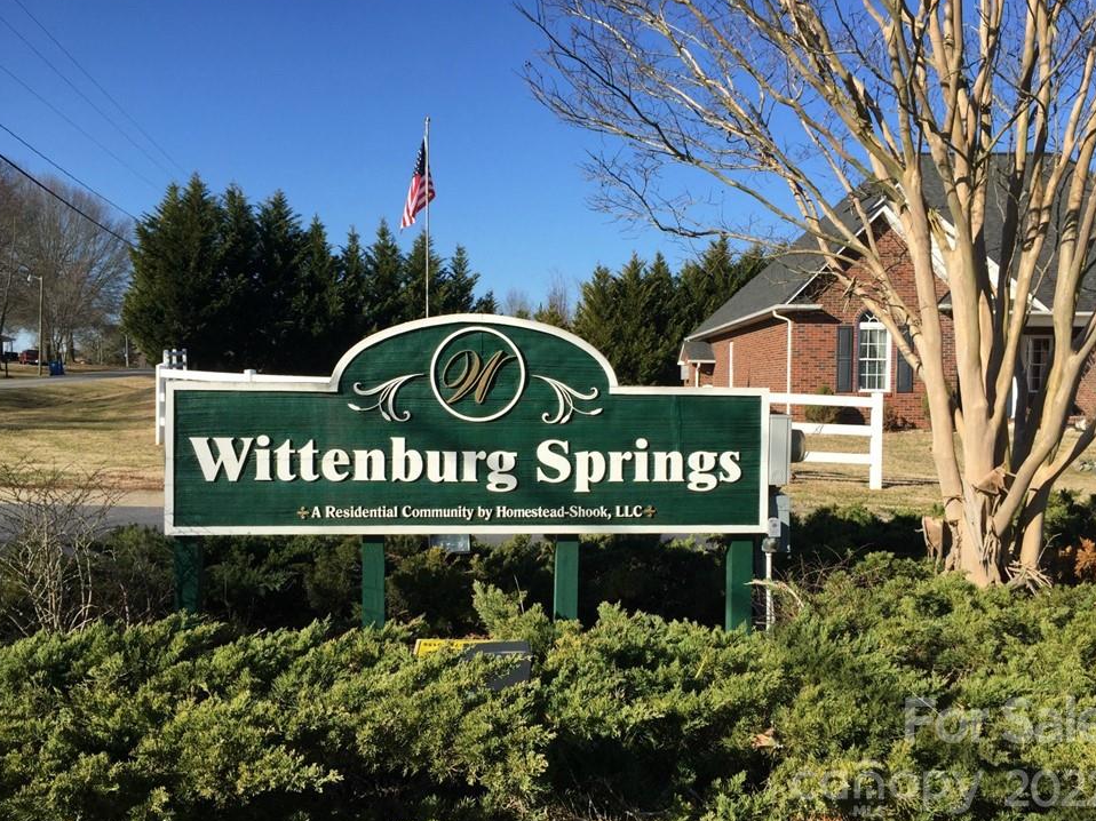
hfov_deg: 58.4
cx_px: 549
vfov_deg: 45.4
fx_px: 981
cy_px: 424
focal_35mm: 31
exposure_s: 1/1464
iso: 32
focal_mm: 4.15
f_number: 2.2
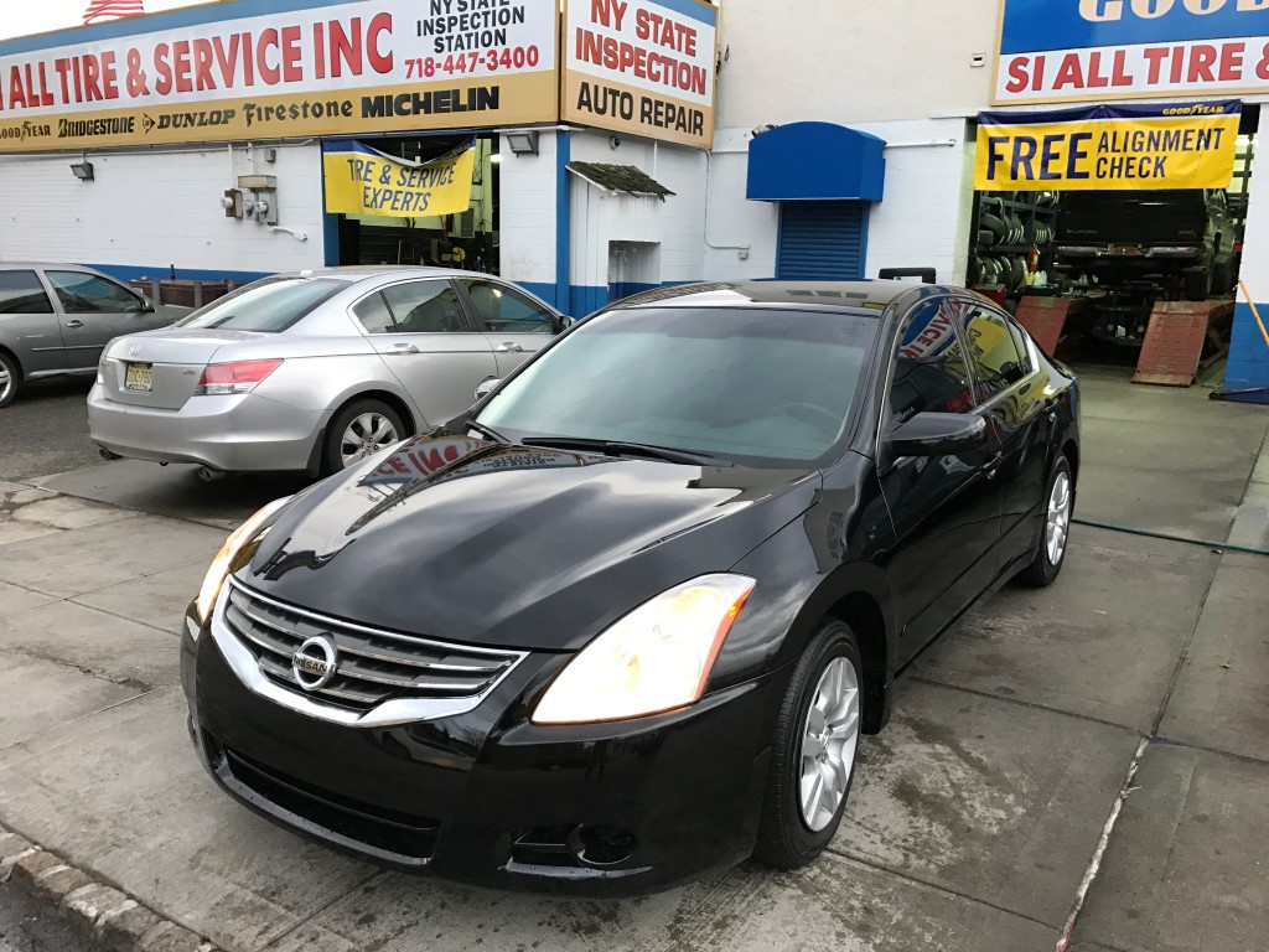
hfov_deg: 63.4
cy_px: 476
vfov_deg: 49.7
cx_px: 634
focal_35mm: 28
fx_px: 1026
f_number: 1.8
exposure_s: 1/30
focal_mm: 3.99
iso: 25
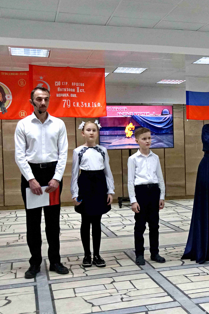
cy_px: 156
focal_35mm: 50
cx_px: 184
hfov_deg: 26.2
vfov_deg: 39.6
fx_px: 435
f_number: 4
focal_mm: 22
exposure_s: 1/160
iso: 1250
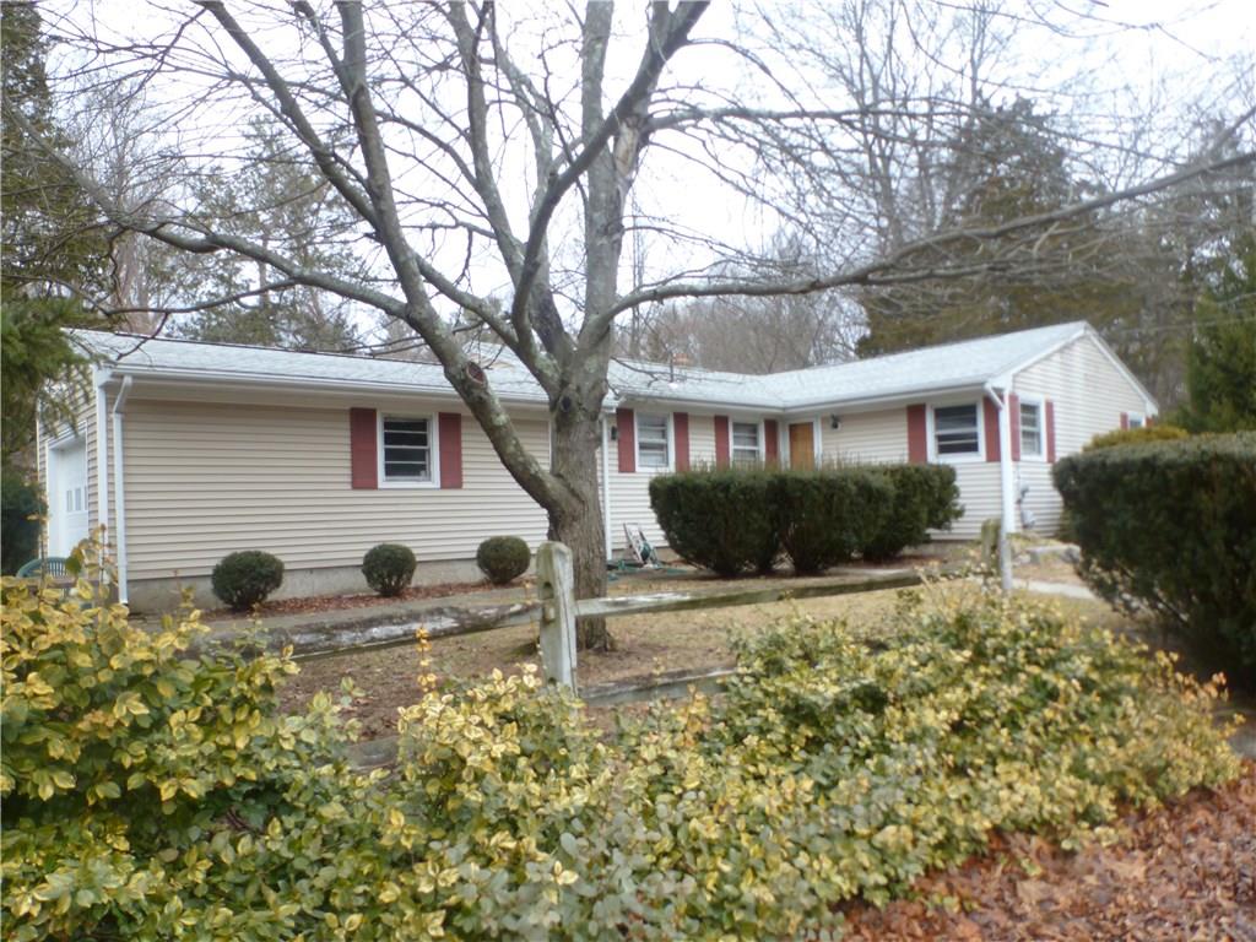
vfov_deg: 56.8
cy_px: 471
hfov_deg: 71.6
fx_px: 871
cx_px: 628
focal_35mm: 24
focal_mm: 4.3
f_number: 3.3
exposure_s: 1/100
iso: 100
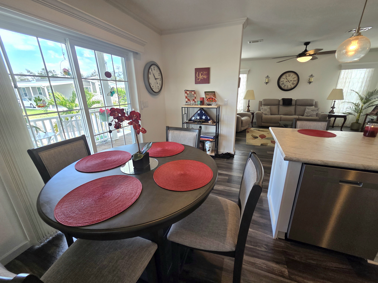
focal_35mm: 13
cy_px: 142
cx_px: 189
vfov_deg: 89.9
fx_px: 142
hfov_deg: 106.2
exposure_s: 1/120
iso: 80
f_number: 2.2
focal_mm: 2.2
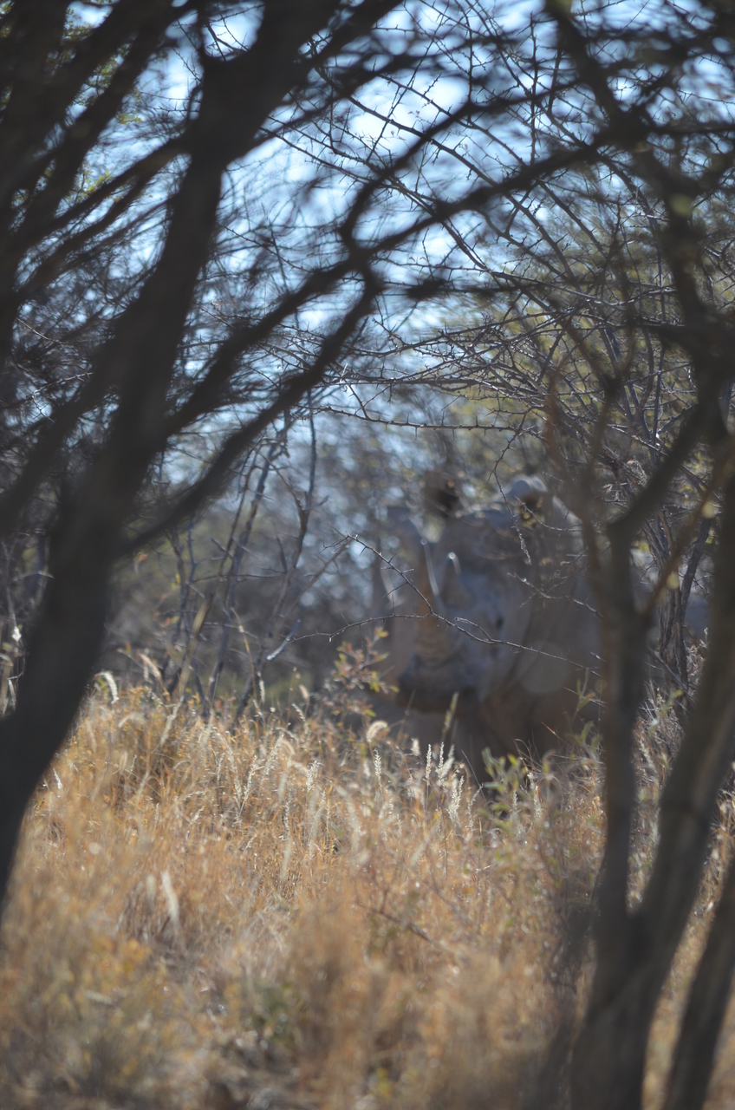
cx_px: 368
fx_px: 13840
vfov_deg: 4.6
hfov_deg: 3.0
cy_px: 555
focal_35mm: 450
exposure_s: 1/500
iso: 200
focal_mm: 300
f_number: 5.6
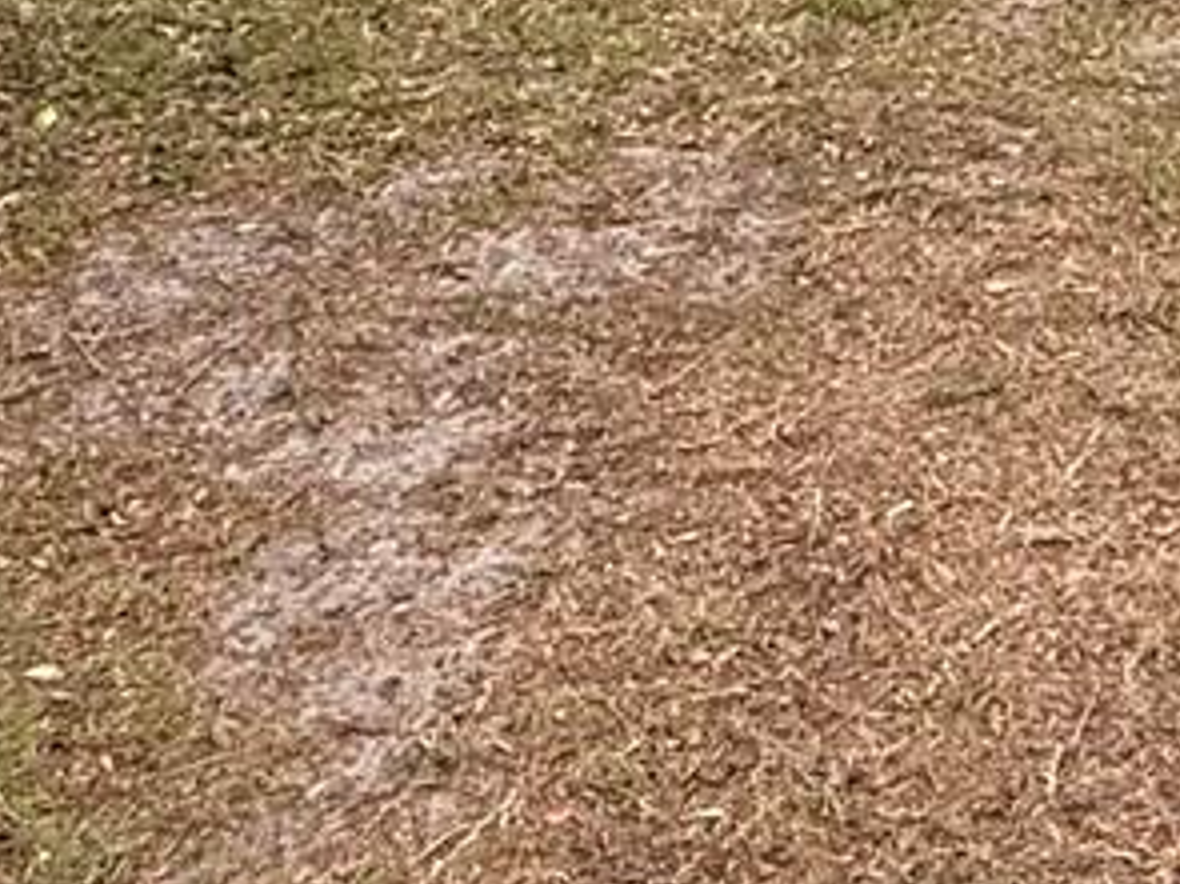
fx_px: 2590
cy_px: -636
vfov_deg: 16.6
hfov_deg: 23.3
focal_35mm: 76
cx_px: 1444
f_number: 2.2
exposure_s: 1/1613
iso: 64
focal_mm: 2.22
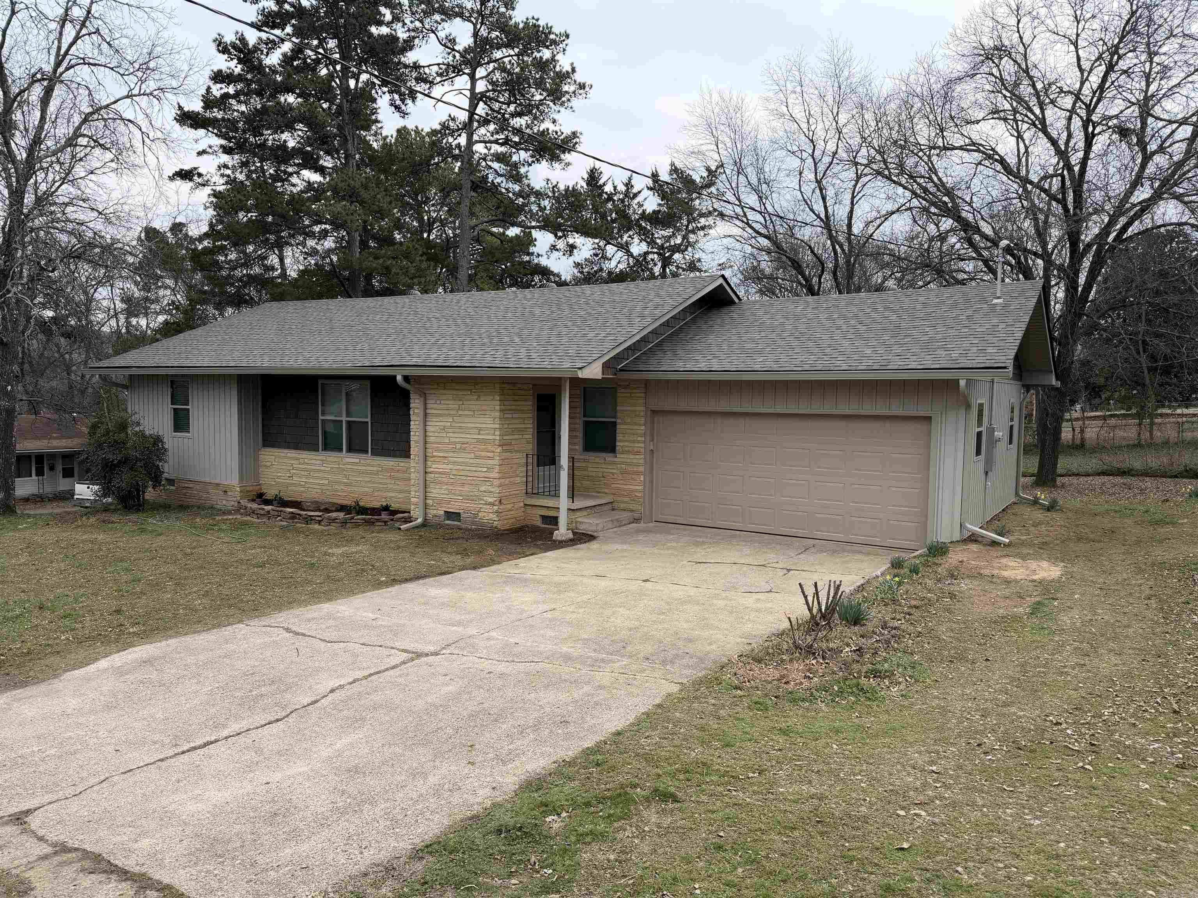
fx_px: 831
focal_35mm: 24
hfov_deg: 71.6
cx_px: 599
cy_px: 449
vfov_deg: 56.8
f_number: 1.78
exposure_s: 1/1585
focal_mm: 6.76
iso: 80
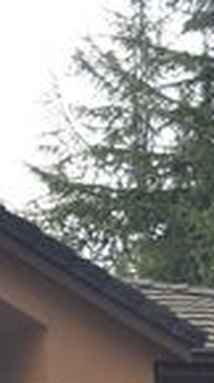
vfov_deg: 13.9
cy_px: 392
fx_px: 1541
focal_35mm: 152
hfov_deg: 7.6
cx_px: -230
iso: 110
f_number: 4.5
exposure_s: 1/125
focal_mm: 28
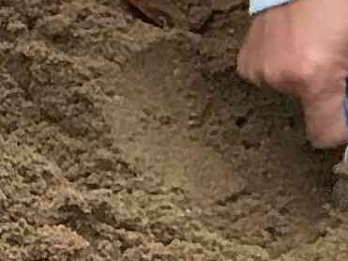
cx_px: -912
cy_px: 284
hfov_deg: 7.1
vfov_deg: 6.5
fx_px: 2281
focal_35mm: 227
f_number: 1.8
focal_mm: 3
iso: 25
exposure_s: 1/250
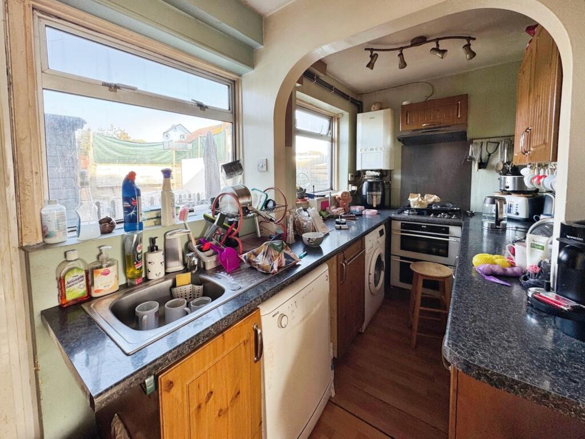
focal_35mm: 14
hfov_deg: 102.1
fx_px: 237
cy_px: 220
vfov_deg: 85.7
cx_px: 292
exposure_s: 1/99
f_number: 2.2
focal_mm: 2.22
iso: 64
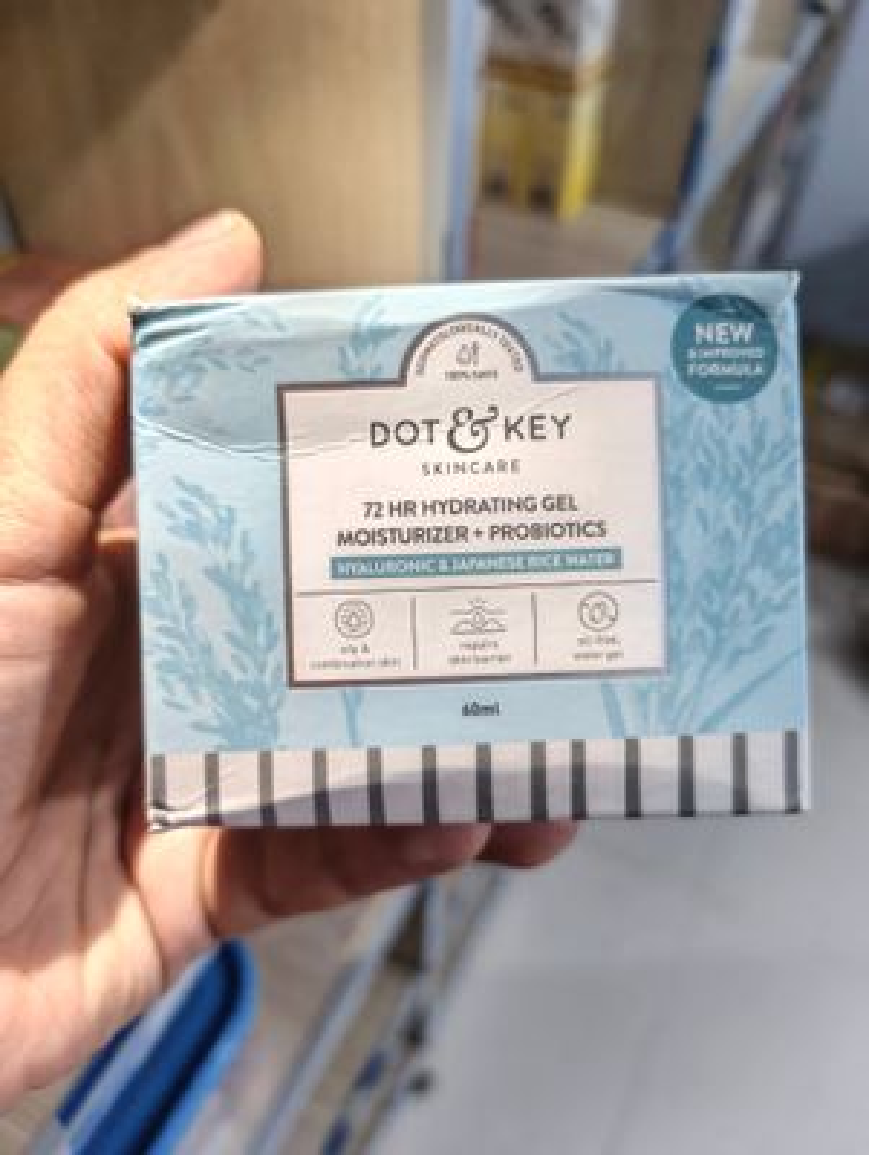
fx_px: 802
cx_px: 434
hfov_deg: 56.9
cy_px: 578
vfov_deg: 71.5
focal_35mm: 24
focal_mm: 5.56
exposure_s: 1/100
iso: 837
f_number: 1.87
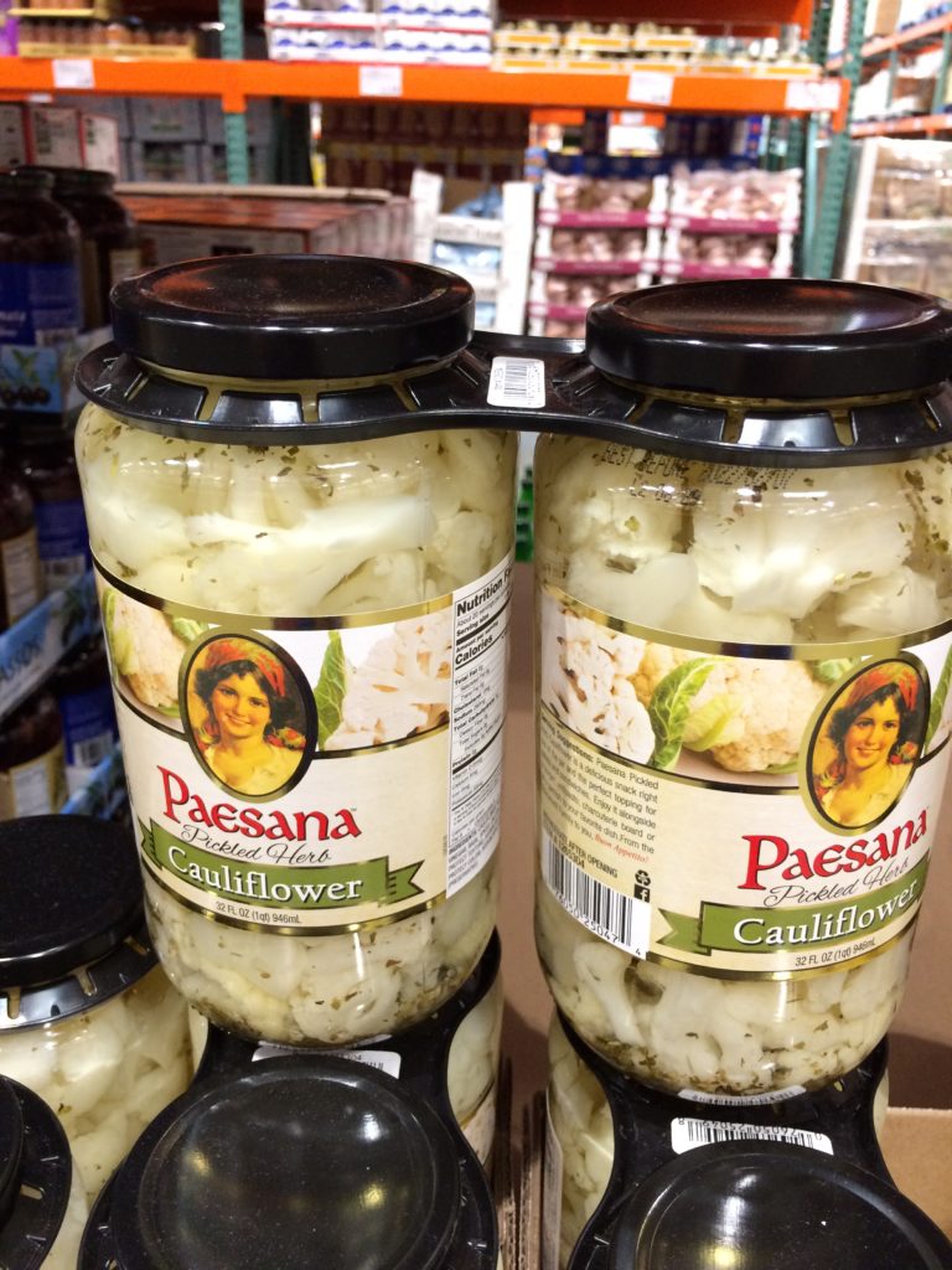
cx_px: 476
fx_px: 1063
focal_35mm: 29
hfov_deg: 48.2
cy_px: 635
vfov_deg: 61.7
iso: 160
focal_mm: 4.15
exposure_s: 1/30
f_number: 2.2
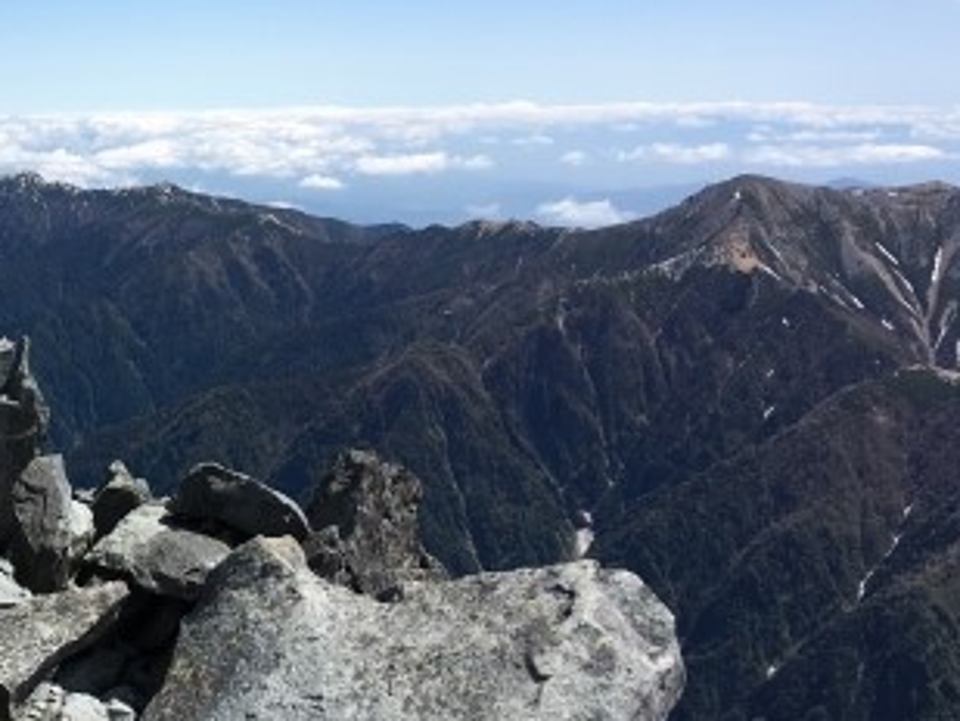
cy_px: 200
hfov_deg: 29.9
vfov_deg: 23.8
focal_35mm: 61
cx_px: 47
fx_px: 1692
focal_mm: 4.15
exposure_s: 1/2404
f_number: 2.2
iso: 25
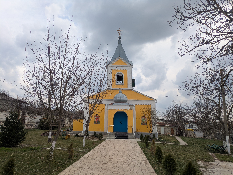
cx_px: 116
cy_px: 88
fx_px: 168
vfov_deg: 54.9
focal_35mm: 25
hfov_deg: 69.4
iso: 54
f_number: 1.89
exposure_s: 1/2155
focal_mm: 5.43
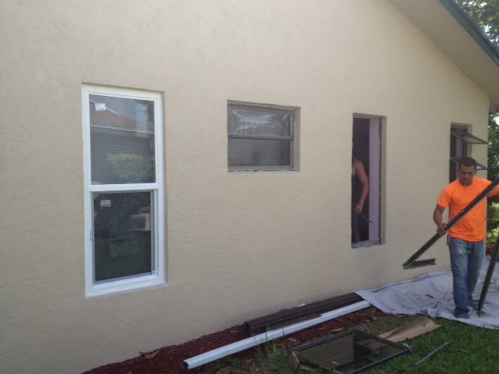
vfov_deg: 40.7
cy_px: 187
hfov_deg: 52.6
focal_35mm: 35
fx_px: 505
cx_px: 250
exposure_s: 1/737
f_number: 2.4
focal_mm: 4.28
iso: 50
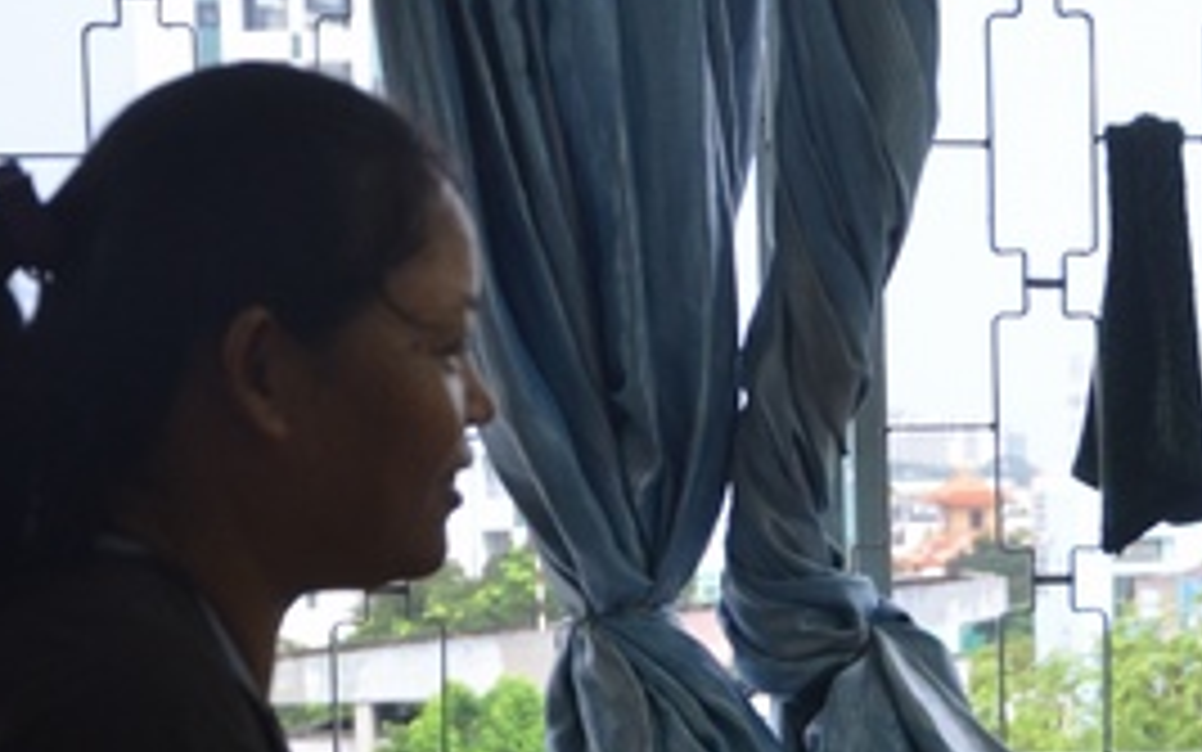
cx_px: 1152
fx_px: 4620
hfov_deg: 14.6
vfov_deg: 9.3
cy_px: 547
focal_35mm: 141
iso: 1000
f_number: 5
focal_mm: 38
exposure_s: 1/100
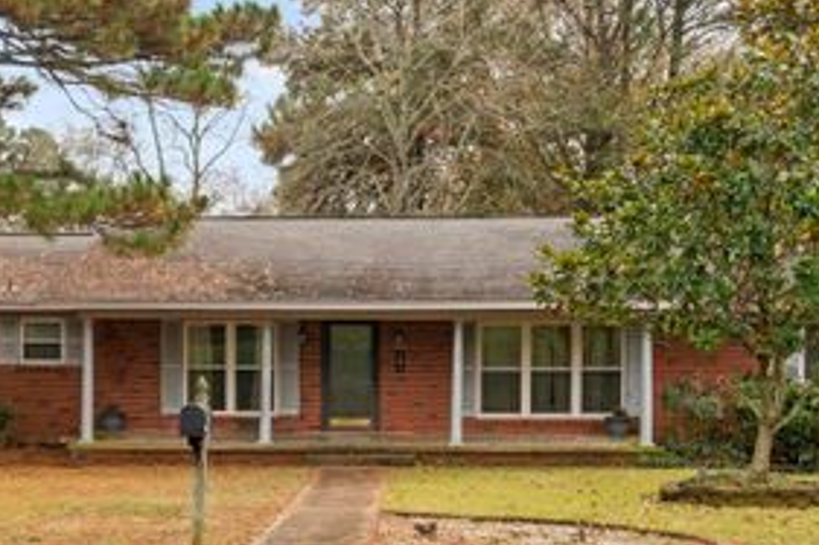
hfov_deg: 41.0
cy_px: 322
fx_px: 1091
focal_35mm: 48
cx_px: 350
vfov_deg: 28.0
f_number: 8
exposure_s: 1/80
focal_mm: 18
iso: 400
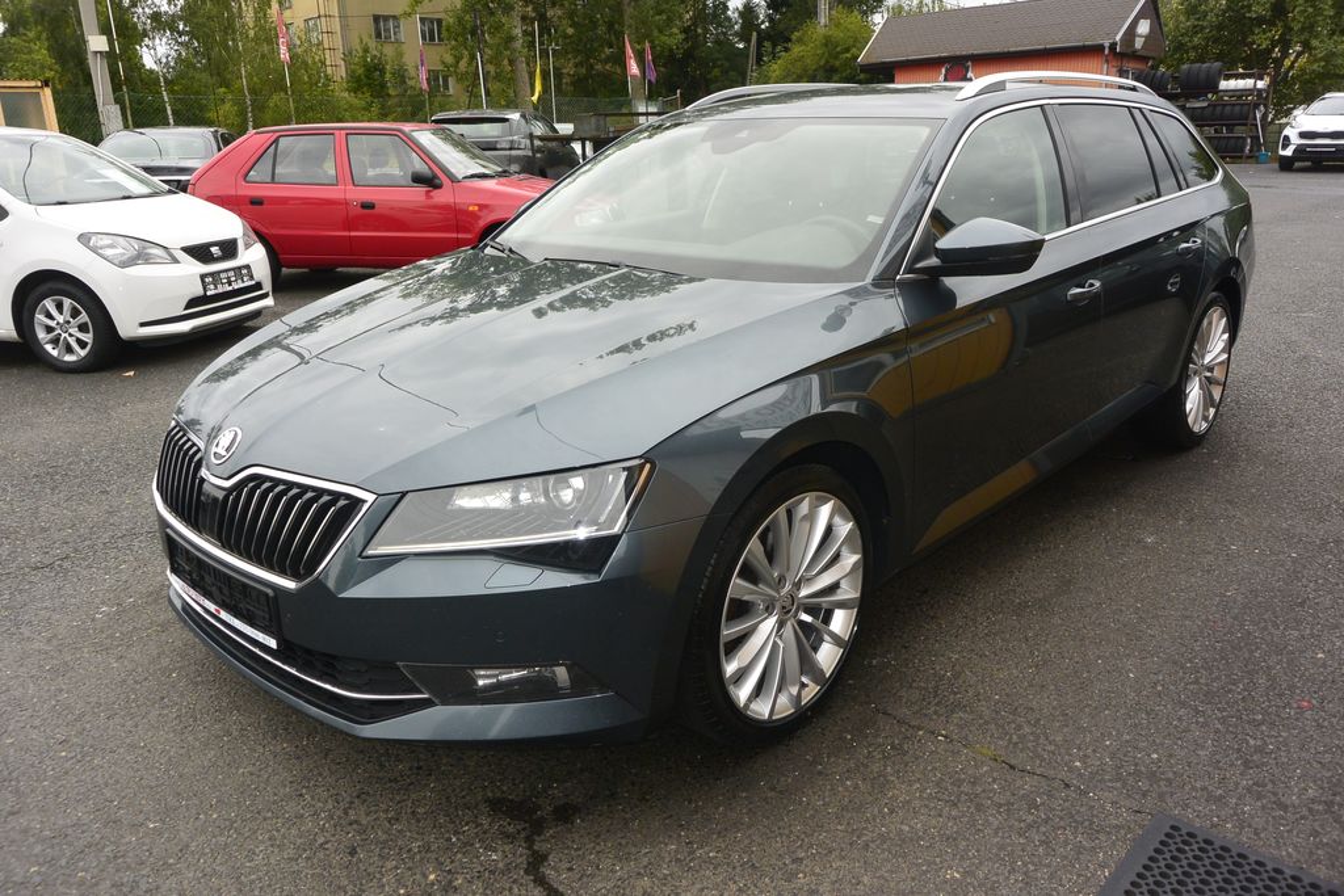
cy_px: 448
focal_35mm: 27
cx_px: 672
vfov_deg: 47.9
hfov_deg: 67.4
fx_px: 1008
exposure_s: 1/250
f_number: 5.6
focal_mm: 10
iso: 160
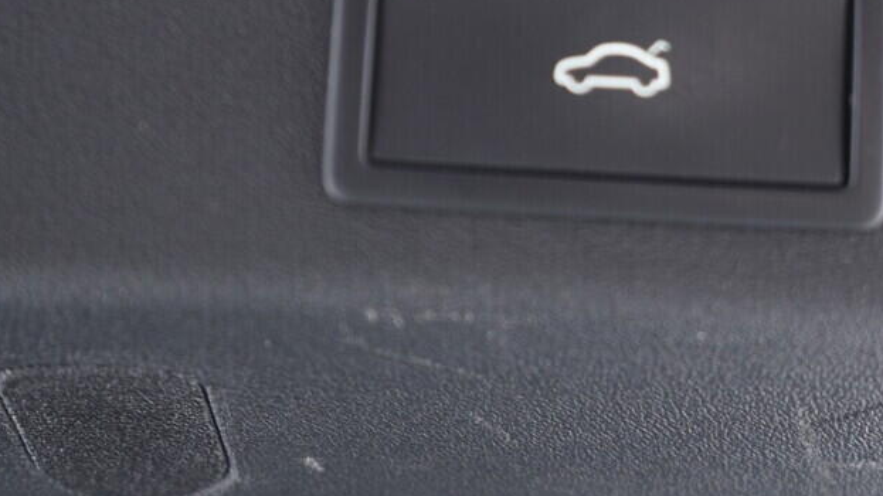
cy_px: 90
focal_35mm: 62
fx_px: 1451
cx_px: 595
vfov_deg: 19.2
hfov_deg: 33.5
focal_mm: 24
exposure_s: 1/40
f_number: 2.8
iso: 800
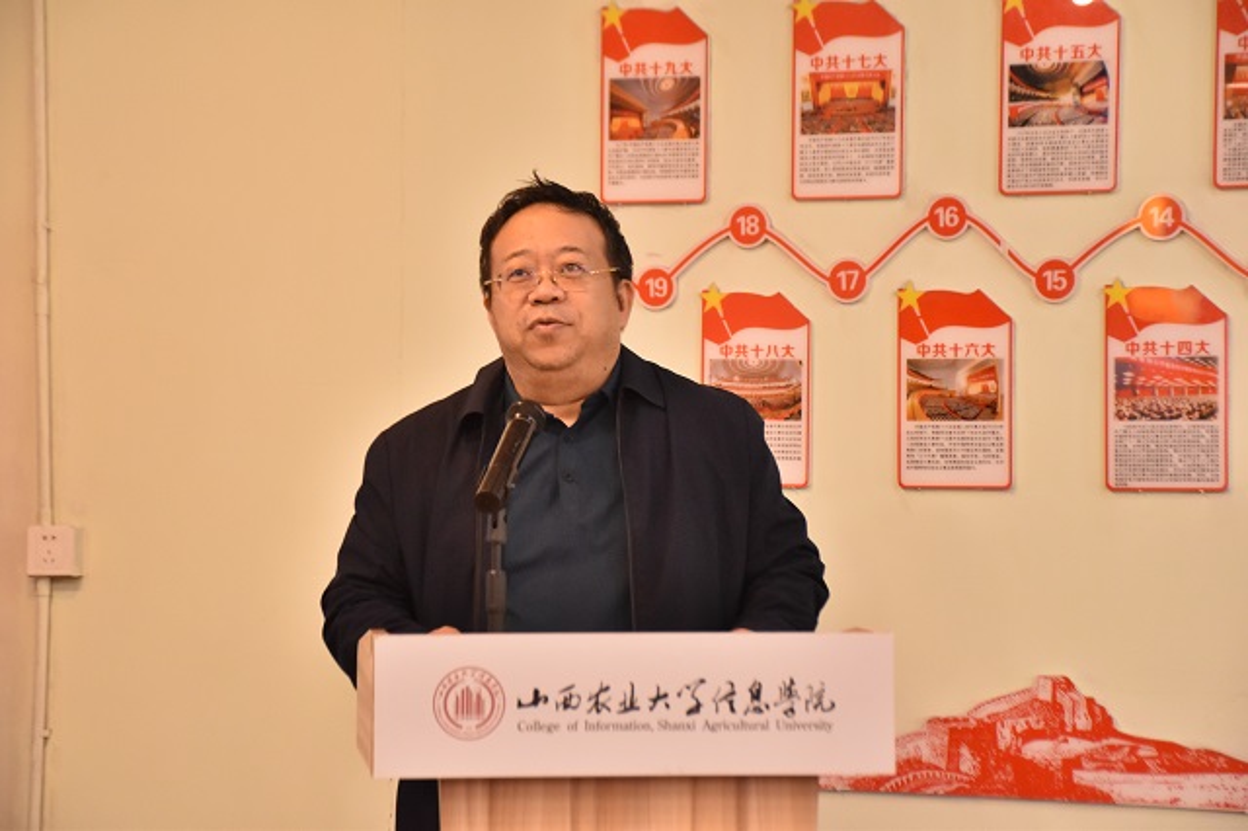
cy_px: 416
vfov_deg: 13.0
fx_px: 3638
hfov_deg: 19.5
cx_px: 624
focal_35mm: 105
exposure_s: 1/50
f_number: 5
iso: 2000
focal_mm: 70
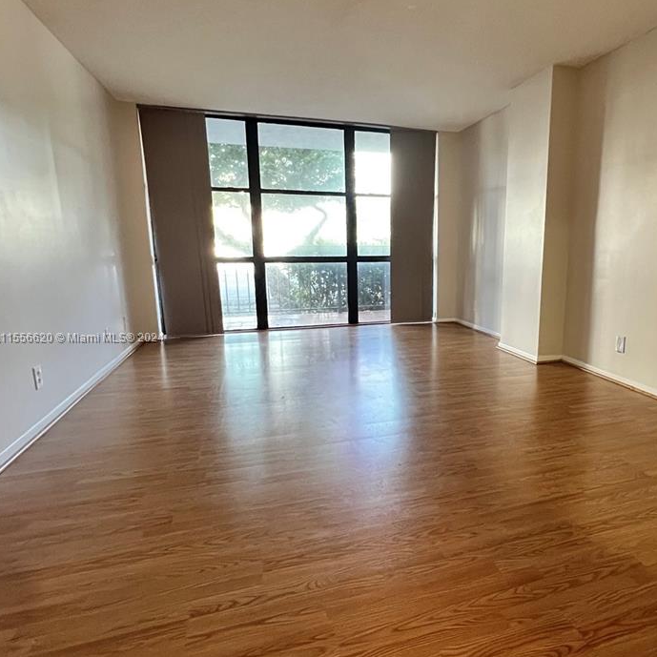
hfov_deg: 73.3
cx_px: 419
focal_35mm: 20
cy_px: 339
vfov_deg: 74.8
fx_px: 429
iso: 1000
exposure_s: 1/60
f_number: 1.8
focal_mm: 1.57
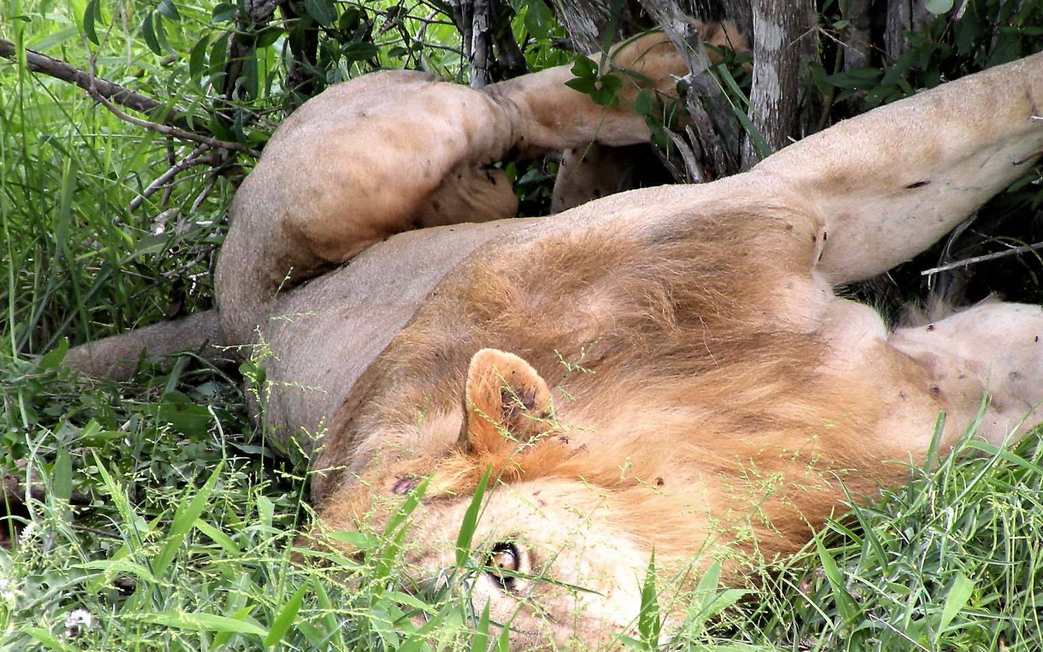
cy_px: 426
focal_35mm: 375
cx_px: 662
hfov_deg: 5.6
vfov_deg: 3.5
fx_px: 10660
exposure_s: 1/117
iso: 64
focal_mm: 39.8
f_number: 4.5
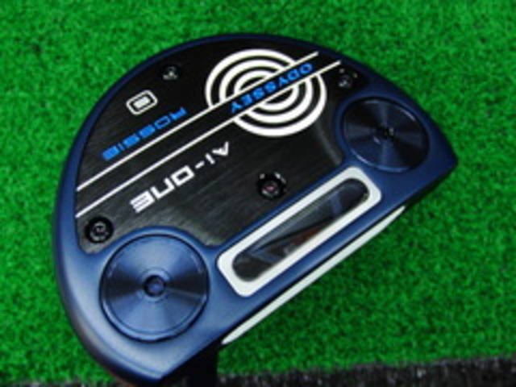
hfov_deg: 50.1
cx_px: 258
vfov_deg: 38.7
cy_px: 194
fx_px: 552
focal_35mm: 37
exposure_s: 1/40
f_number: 3.6
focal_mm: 6.42
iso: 400
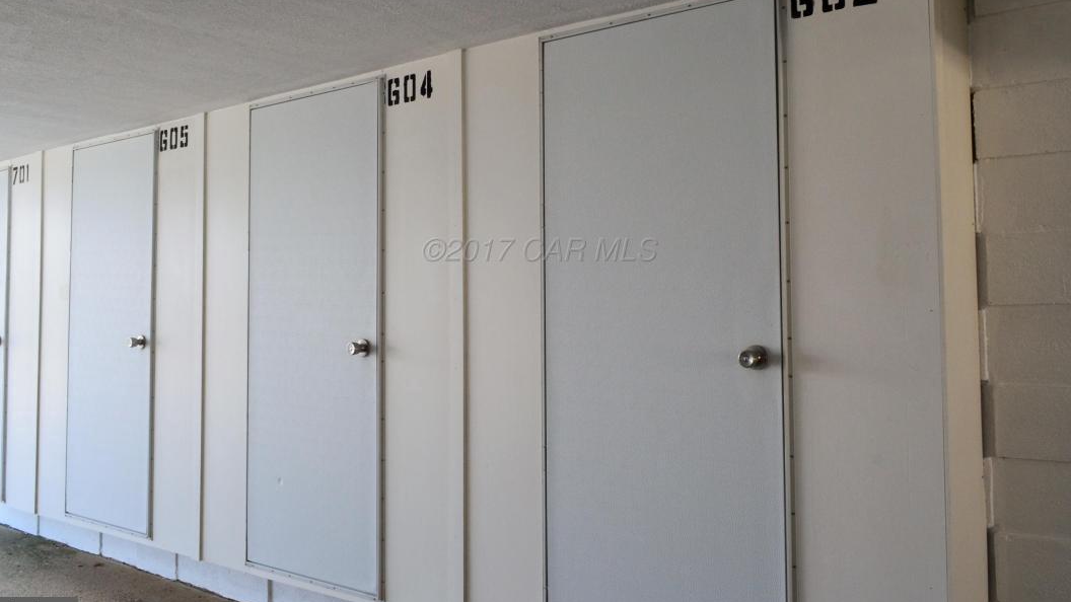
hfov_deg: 62.6
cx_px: 540
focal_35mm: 31
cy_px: 249
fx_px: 880
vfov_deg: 37.7
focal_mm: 18
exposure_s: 1/50
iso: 400
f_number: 10
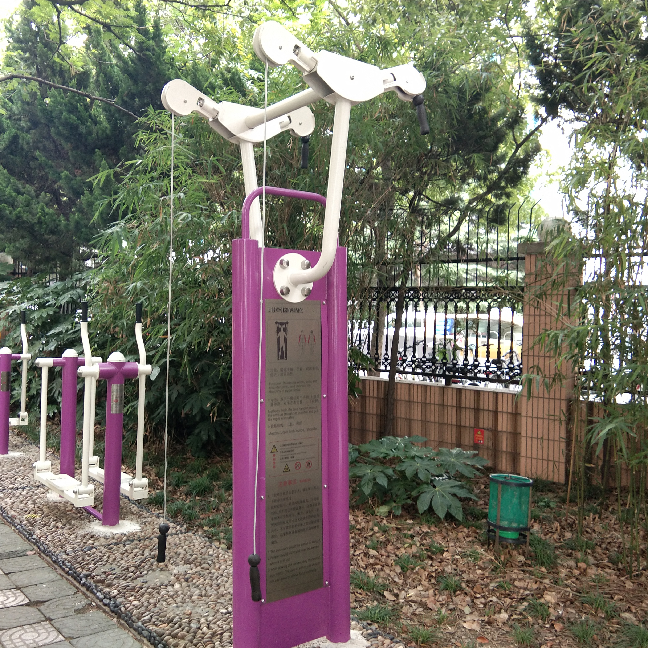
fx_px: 784
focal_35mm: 37
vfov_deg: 44.9
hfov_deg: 44.8
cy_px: 328
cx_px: 286
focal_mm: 3.69
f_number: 2.2
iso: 200
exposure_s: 1/50
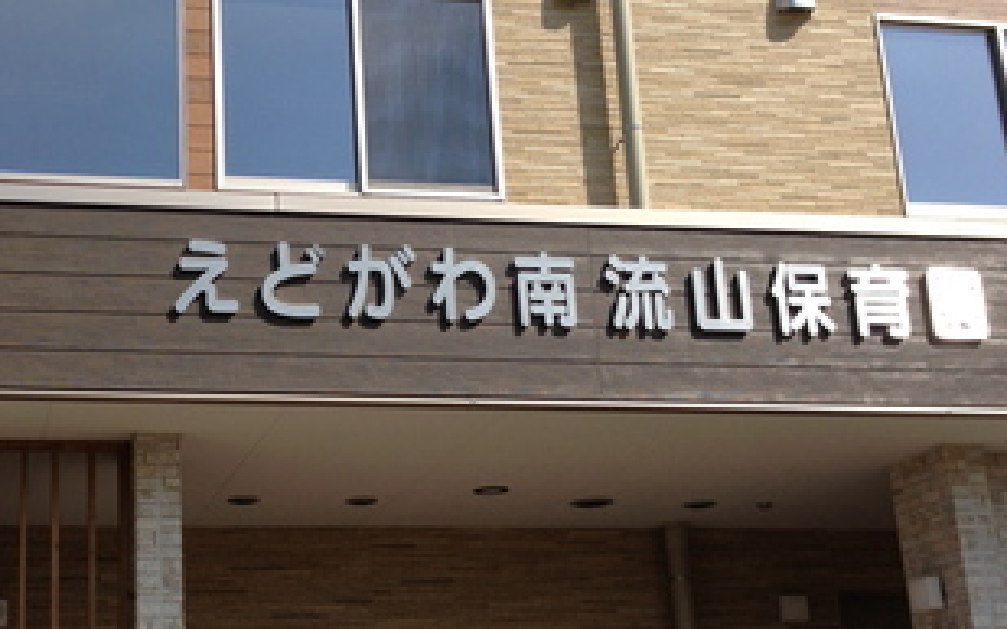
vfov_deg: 22.3
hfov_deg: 34.3
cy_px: 389
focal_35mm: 58
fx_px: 1591
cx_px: 236
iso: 50
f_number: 2.4
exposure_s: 1/1550
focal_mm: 4.13
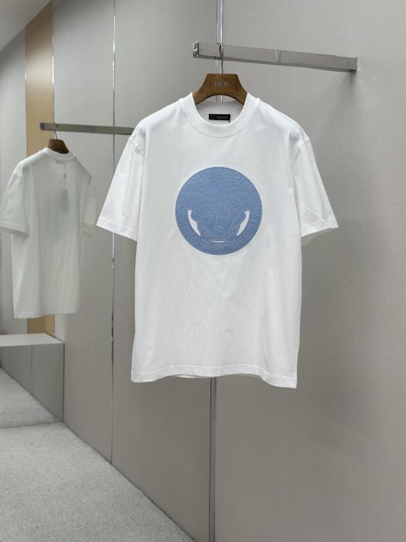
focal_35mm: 48
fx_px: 751
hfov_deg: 30.3
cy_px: 271
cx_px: 203
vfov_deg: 39.7
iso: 80
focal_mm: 6.86
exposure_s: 1/608
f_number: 1.78
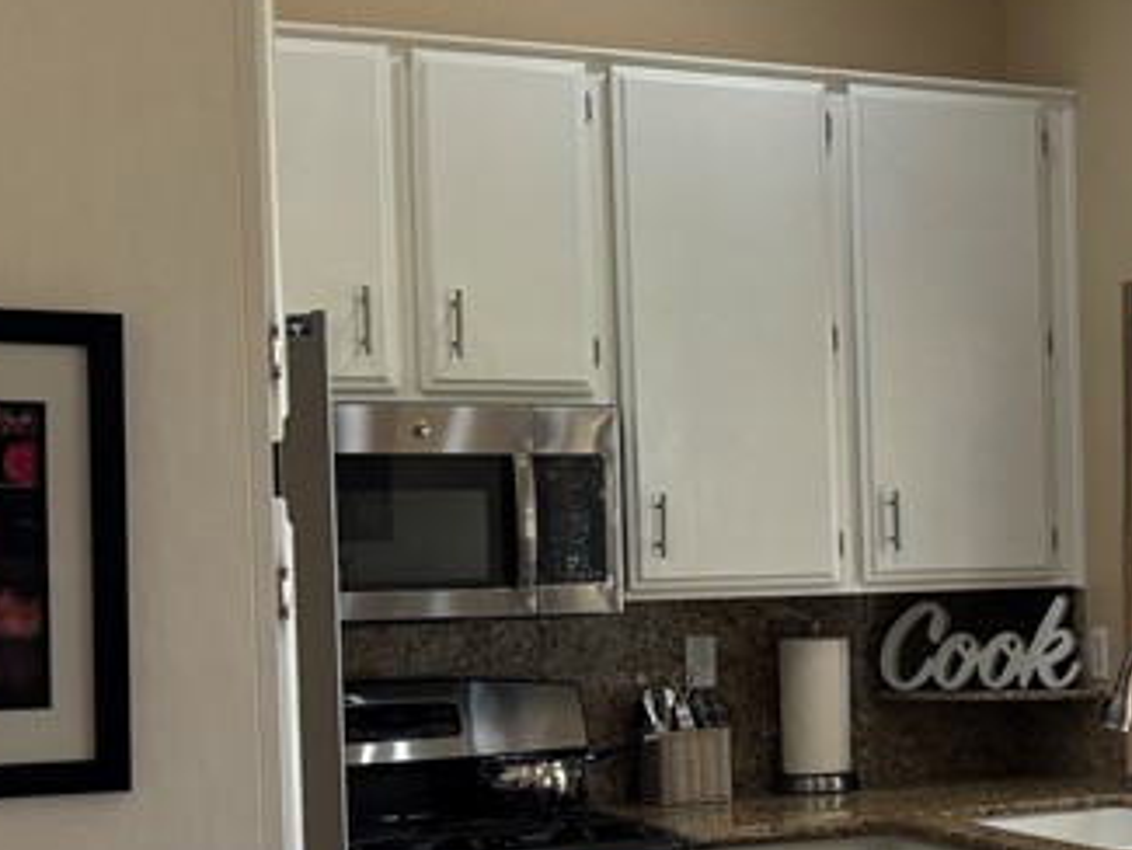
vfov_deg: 17.9
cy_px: 620
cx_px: 1285
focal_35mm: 82
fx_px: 2683
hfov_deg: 22.3
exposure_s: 1/120
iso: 100
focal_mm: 5.96
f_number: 1.6
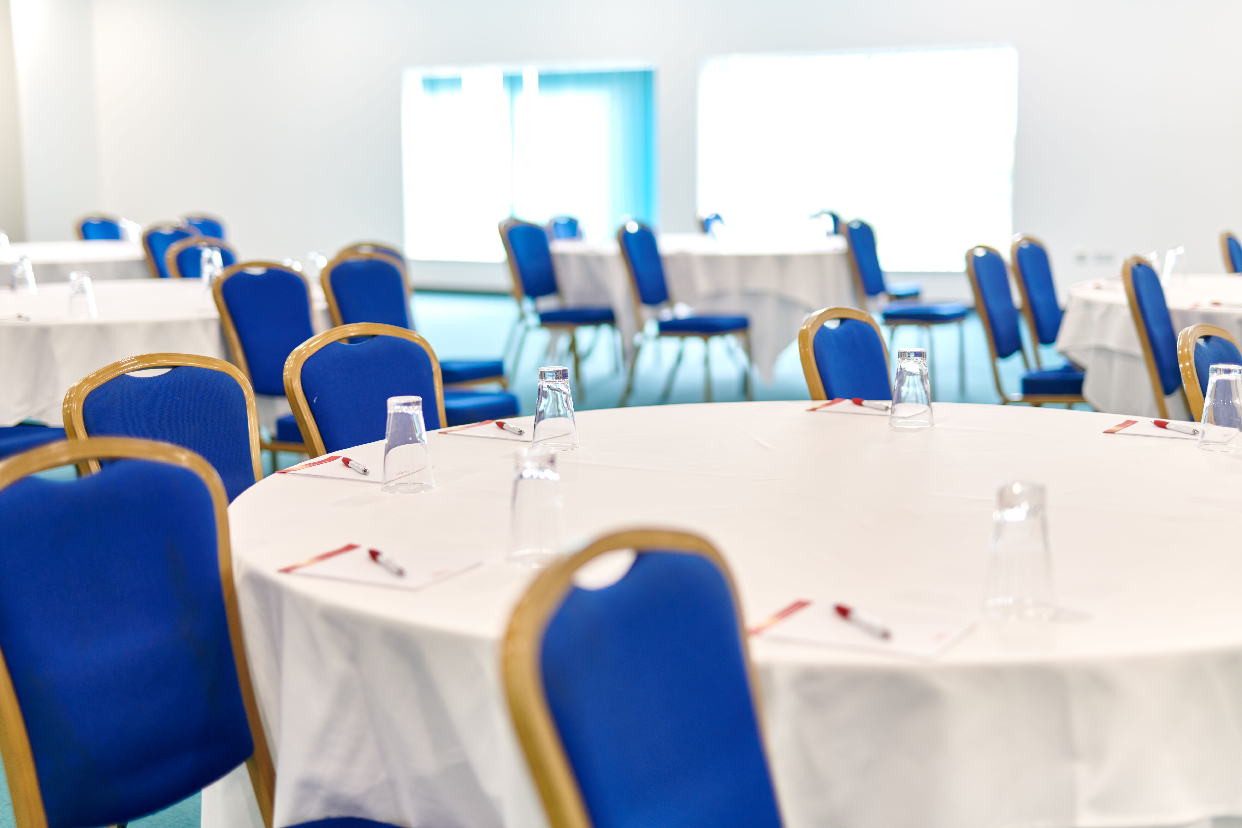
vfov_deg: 27.0
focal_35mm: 50
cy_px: 414
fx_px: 1725
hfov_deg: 39.6
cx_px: 621
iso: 125
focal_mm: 50
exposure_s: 1/60
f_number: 1.6
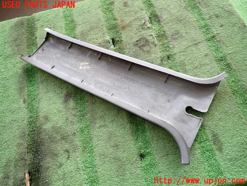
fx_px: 178
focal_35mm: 25
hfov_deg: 69.4
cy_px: 93
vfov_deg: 54.9
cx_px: 124
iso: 125
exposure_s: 1/60
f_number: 2
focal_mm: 4.5
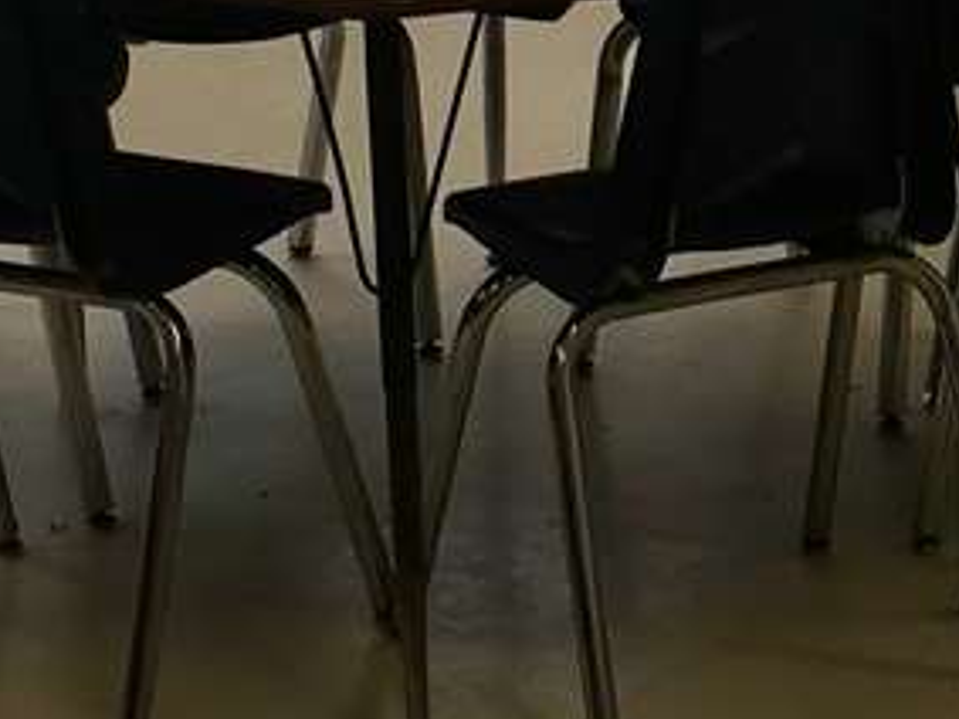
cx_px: 1027
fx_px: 4542
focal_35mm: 164
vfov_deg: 8.9
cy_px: -312
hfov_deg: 11.9
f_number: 2.2
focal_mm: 4.15
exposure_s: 1/60
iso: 25
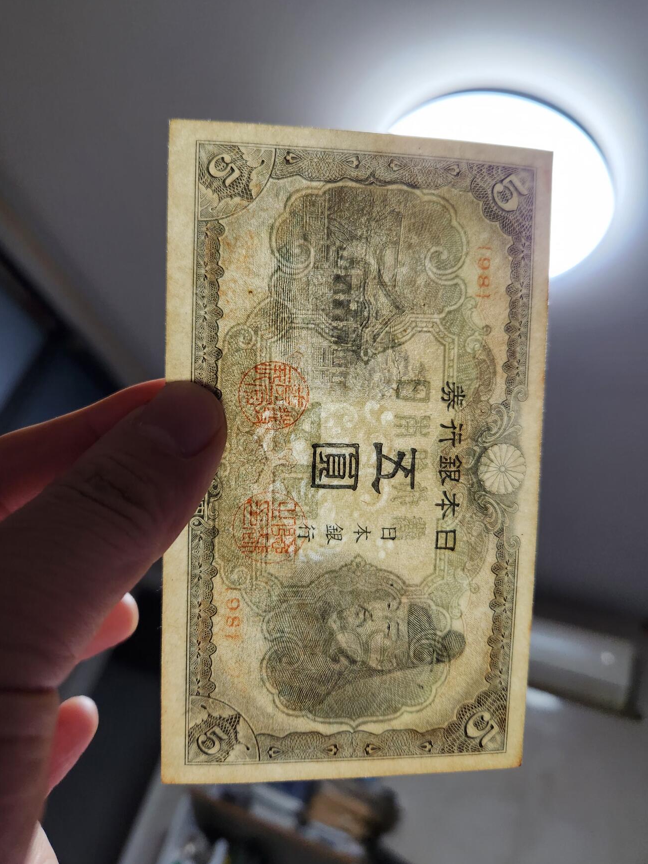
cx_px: 313
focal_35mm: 24
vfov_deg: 71.6
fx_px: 599
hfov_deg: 56.8
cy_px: 423
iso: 500
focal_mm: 5.4
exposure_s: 1/100
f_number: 1.8
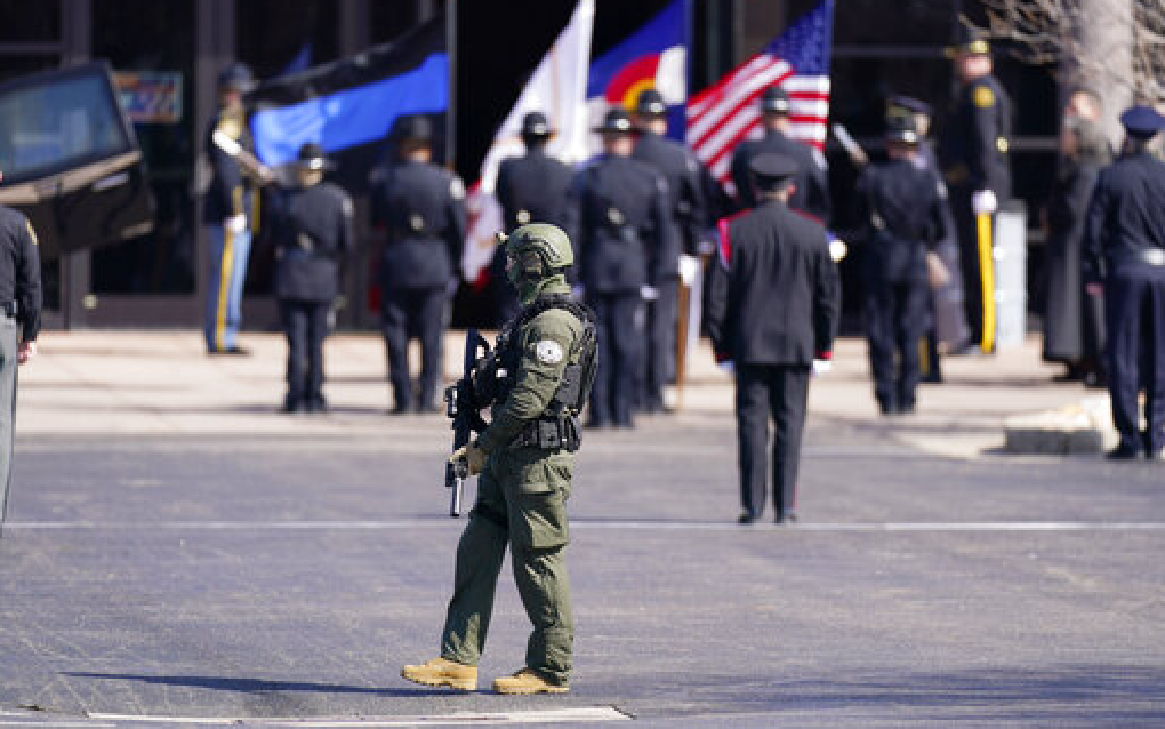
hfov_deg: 3.4
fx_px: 19499
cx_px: 582
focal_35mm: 614
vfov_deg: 2.1
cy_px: 342
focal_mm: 600
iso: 200
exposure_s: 1/1250
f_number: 4
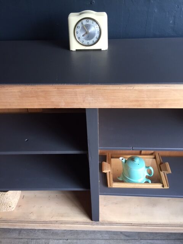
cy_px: 122
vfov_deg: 61.7
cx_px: 92
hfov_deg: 48.2
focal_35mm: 29
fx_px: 204
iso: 64
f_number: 2.2
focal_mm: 4.15
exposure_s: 1/33
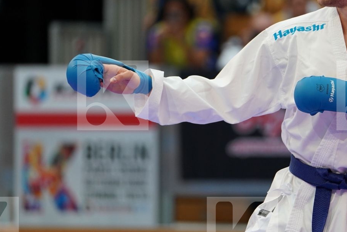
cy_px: 95
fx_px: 3576
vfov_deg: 3.7
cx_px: 243
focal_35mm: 371
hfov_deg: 5.6
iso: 1600
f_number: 2.8
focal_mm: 187
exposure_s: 1/1000
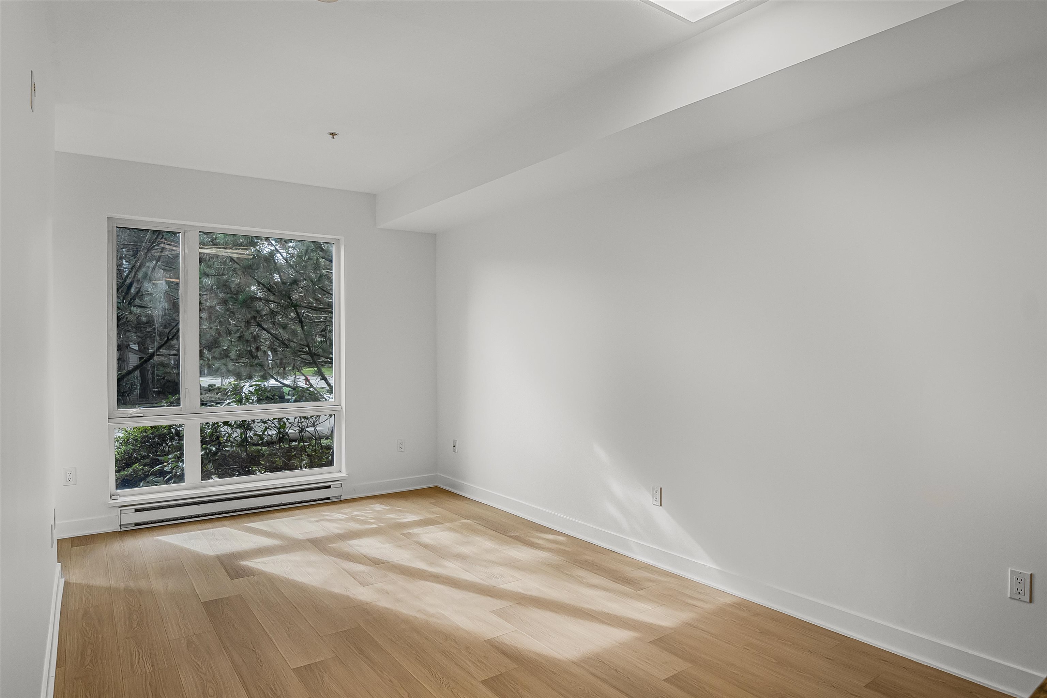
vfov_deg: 57.2
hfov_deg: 78.6
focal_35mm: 22
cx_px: 524
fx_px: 640
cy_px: 349
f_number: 4
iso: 400
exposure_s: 1/160
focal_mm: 15
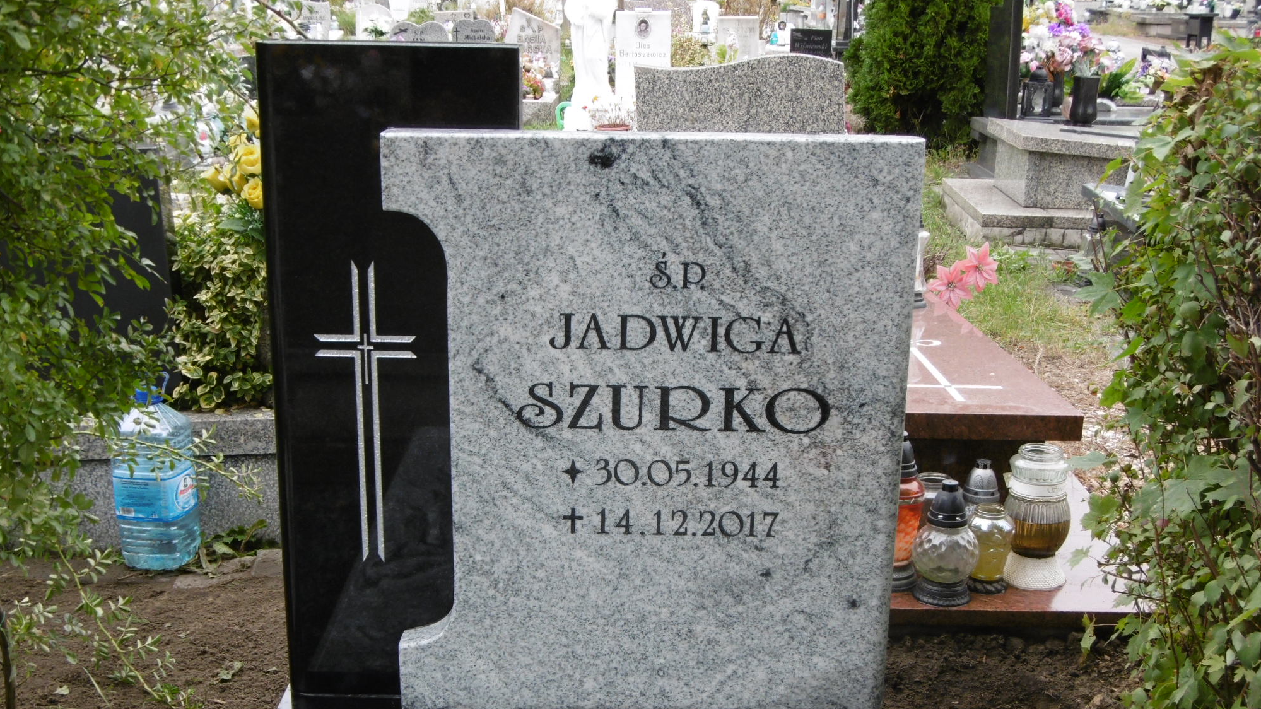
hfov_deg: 42.9
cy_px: 450
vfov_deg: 24.8
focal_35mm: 48
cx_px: 638
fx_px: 1605
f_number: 3.8
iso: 100
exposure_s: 1/80
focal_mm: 7.7
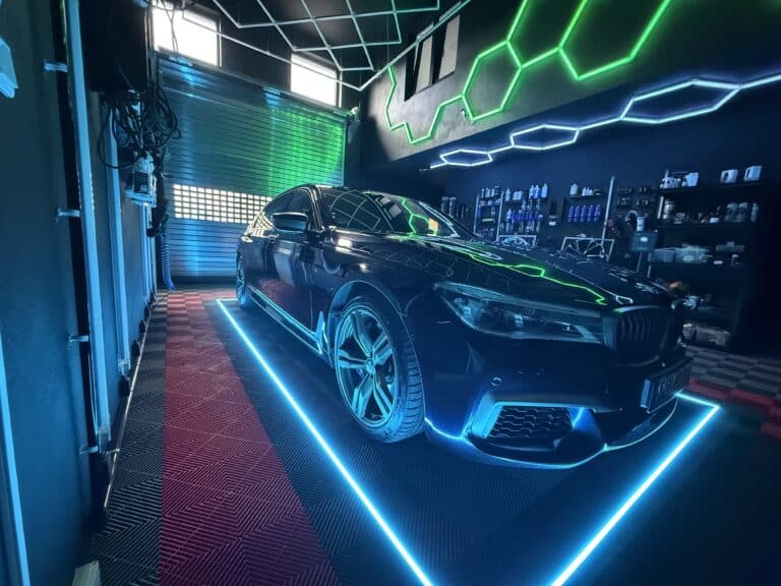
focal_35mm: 14
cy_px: 293
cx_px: 390
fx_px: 316
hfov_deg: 102.1
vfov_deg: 85.7
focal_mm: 2.22
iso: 1600
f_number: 2.2
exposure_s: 1/41
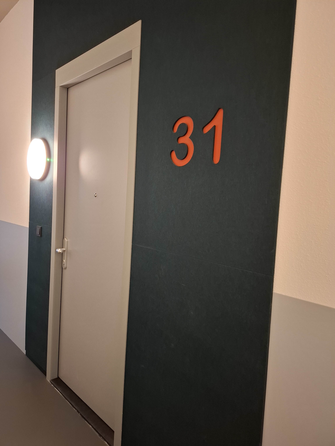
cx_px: 168
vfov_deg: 73.9
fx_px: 297
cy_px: 223
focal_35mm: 23
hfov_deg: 58.9
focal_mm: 5.54
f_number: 1.8
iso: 400
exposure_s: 1/33
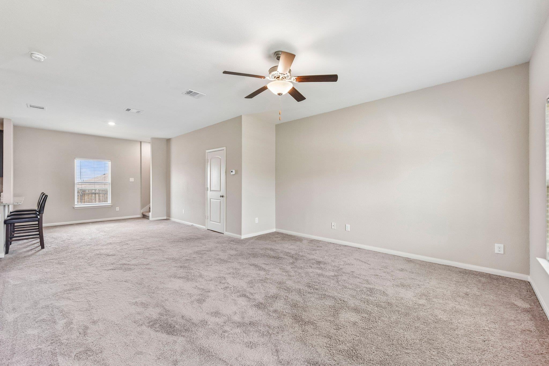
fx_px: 213
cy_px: 183
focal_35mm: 14
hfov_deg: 104.3
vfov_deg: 81.2
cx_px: 274
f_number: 8
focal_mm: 14
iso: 220
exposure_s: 1/15
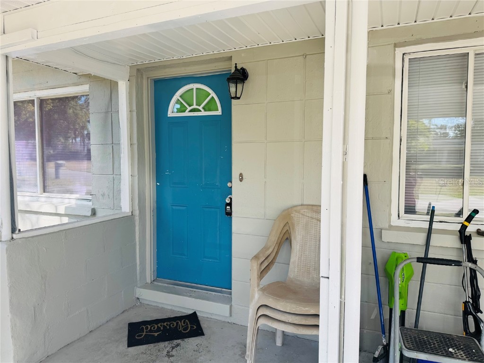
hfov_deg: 71.6
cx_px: 242
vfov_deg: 56.8
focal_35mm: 24
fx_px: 336
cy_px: 182
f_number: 1.78
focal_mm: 6.76
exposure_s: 1/544
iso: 80
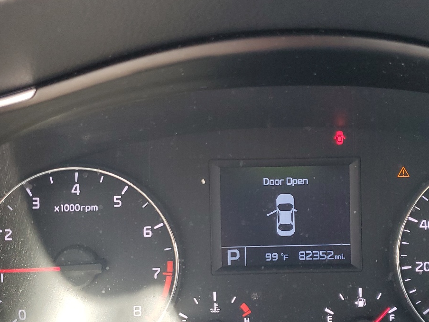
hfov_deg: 40.9
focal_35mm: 46
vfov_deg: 31.1
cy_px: 233
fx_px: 570
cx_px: 268
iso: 89
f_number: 1.5
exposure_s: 1/120
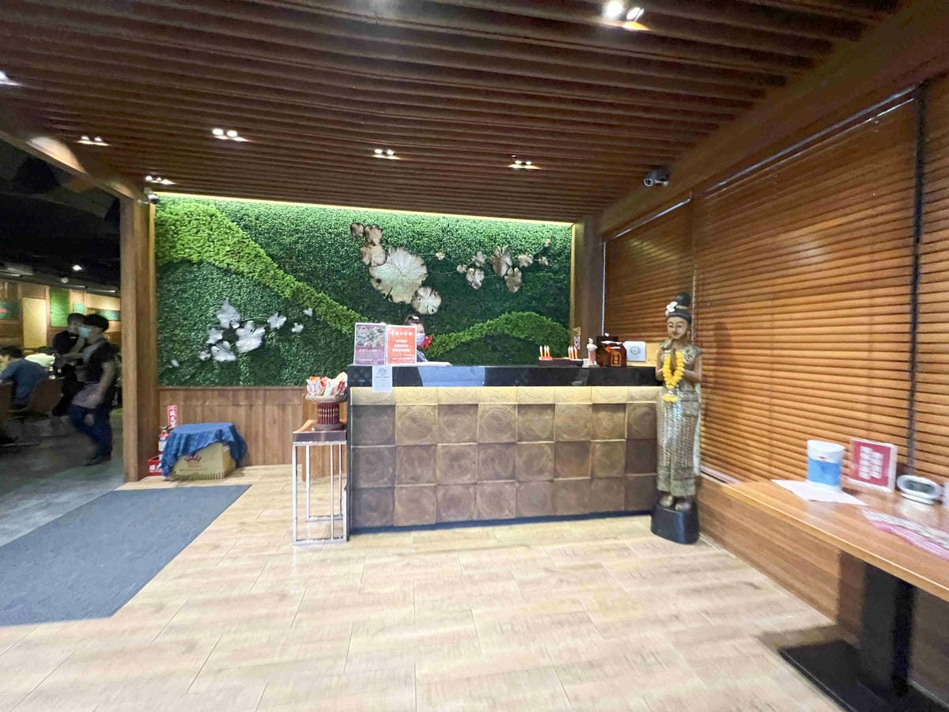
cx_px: 474
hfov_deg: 106.2
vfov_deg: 89.9
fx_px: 356
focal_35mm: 13
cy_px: 356
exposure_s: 1/40
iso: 800
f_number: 1.8
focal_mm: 1.57
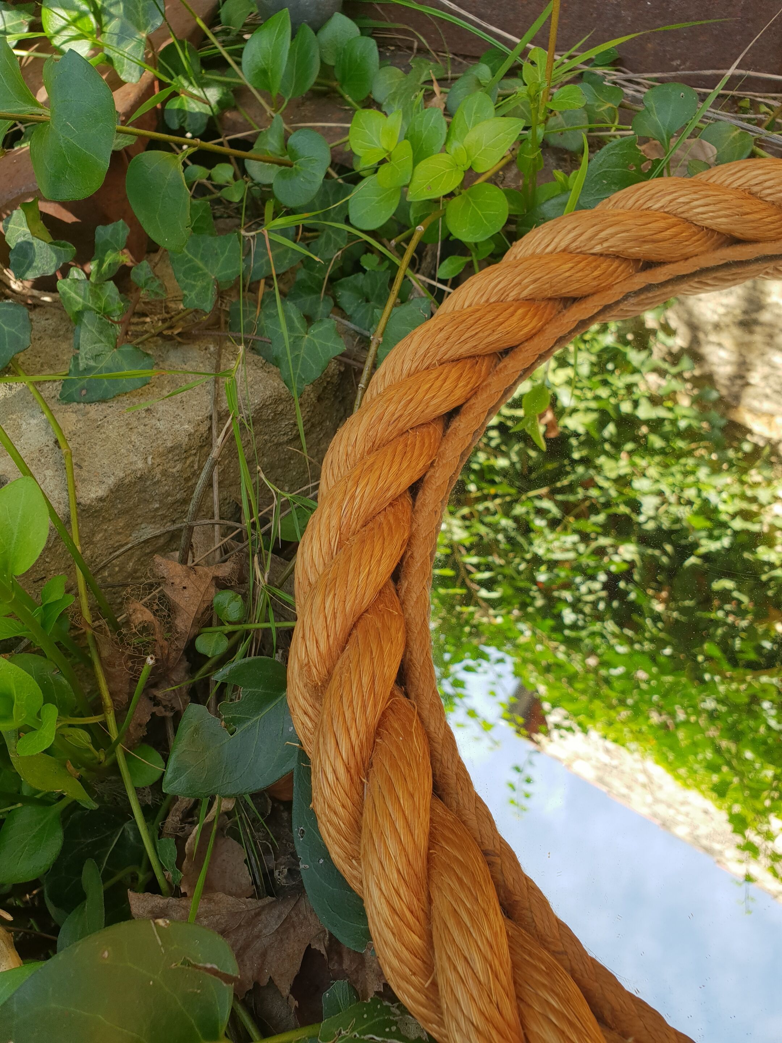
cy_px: 522
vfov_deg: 67.3
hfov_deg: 53.1
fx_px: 783
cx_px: 391
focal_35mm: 26
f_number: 2.4
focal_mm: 4.3
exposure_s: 1/334
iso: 50
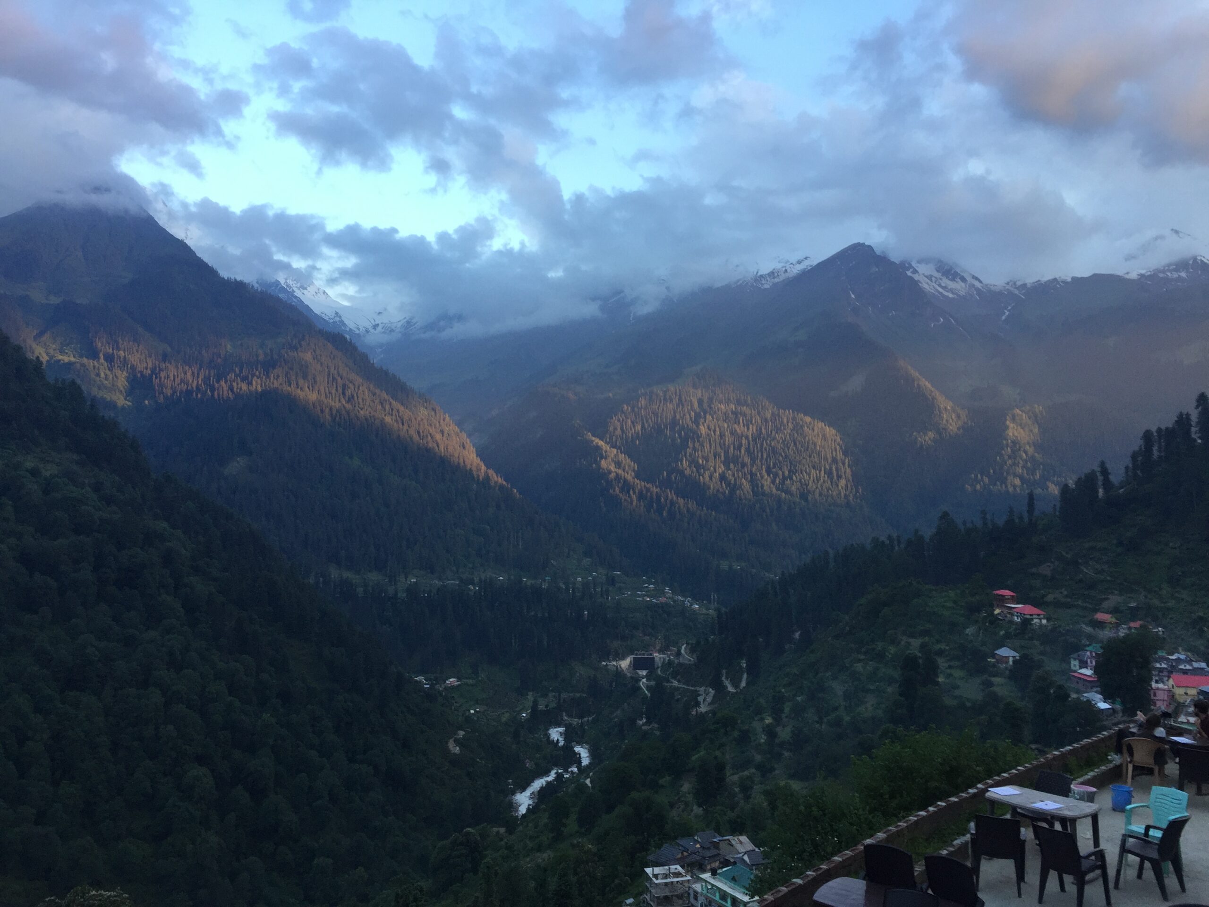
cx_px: 604
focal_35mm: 29
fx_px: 1013
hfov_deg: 61.7
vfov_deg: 48.2
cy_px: 454
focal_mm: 4.15
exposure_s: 1/100
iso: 40
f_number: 2.2
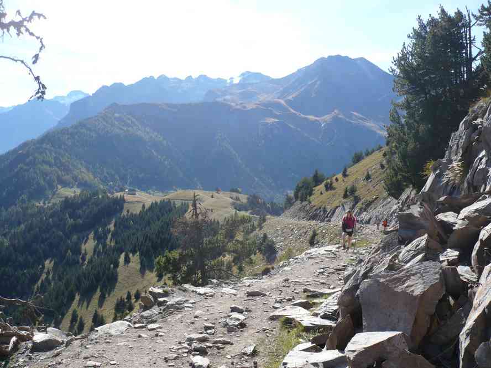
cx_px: 246
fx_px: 496
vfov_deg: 40.7
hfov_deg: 52.6
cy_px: 184
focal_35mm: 35
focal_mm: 5.8
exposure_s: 1/800
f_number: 2.8
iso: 100
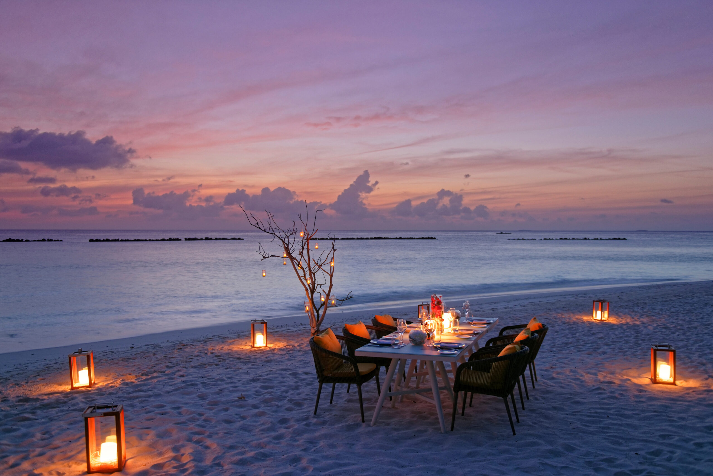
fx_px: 634
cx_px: 356
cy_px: 238
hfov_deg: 58.7
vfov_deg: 41.2
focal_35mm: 32
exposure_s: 1/8
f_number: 2.8
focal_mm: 32
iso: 200
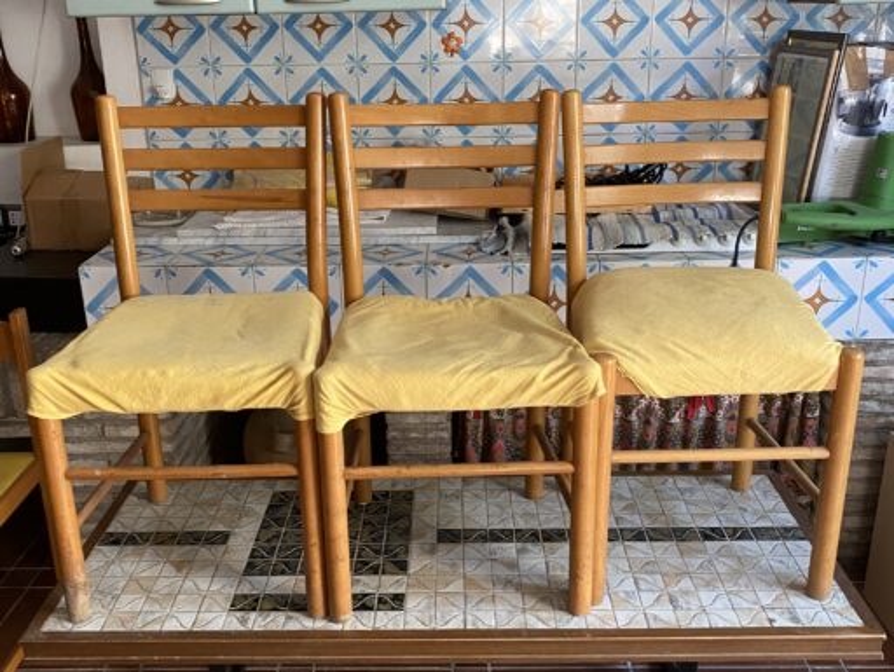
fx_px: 672
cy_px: 336
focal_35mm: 26
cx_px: 447
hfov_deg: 67.3
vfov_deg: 53.1
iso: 200
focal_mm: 4.25
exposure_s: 1/60
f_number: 1.8
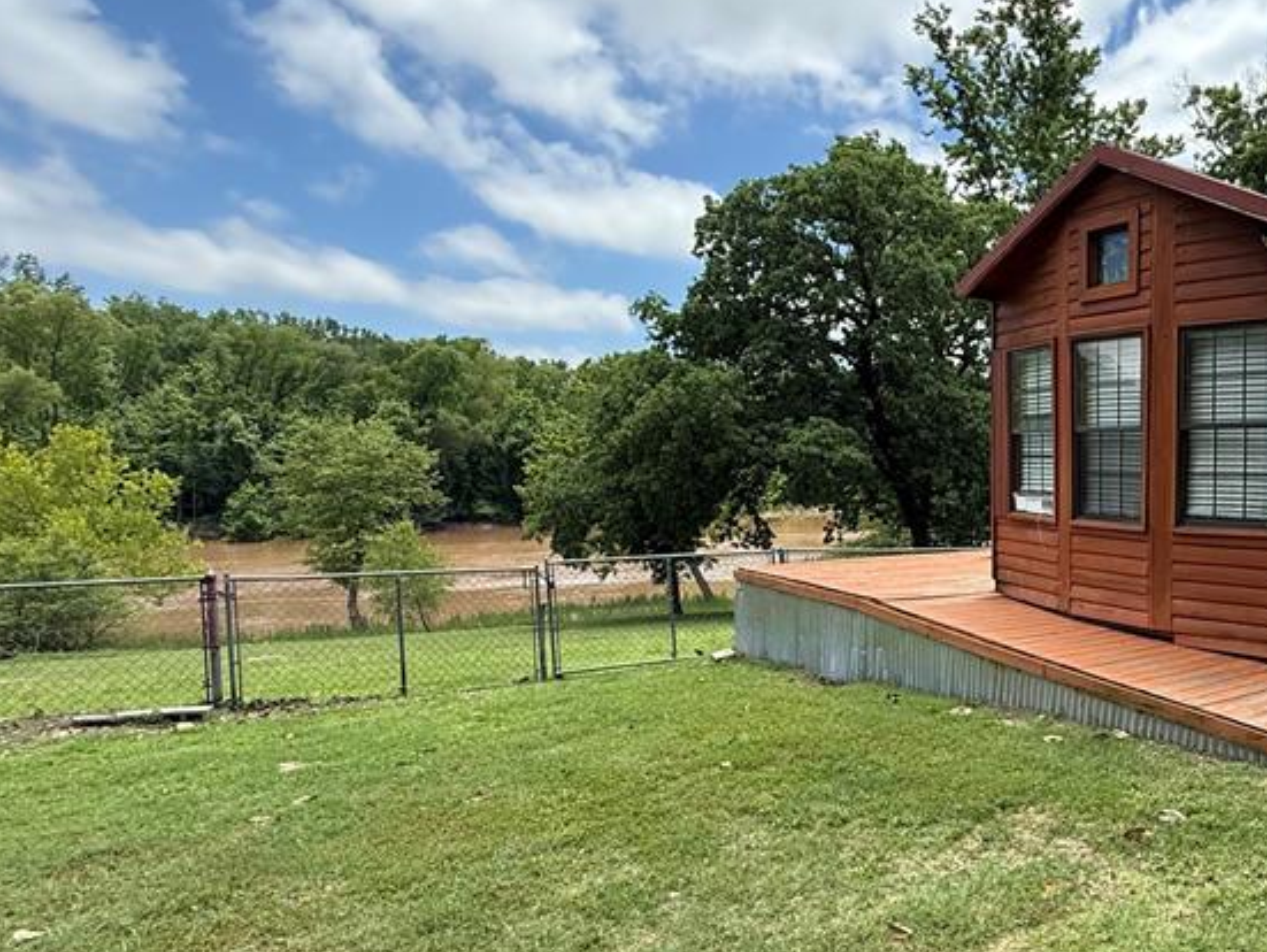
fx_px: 952
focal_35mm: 26
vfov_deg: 52.9
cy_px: 540
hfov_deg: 59.7
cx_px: 1081
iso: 64
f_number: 2.2
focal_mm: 2.22
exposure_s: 1/789
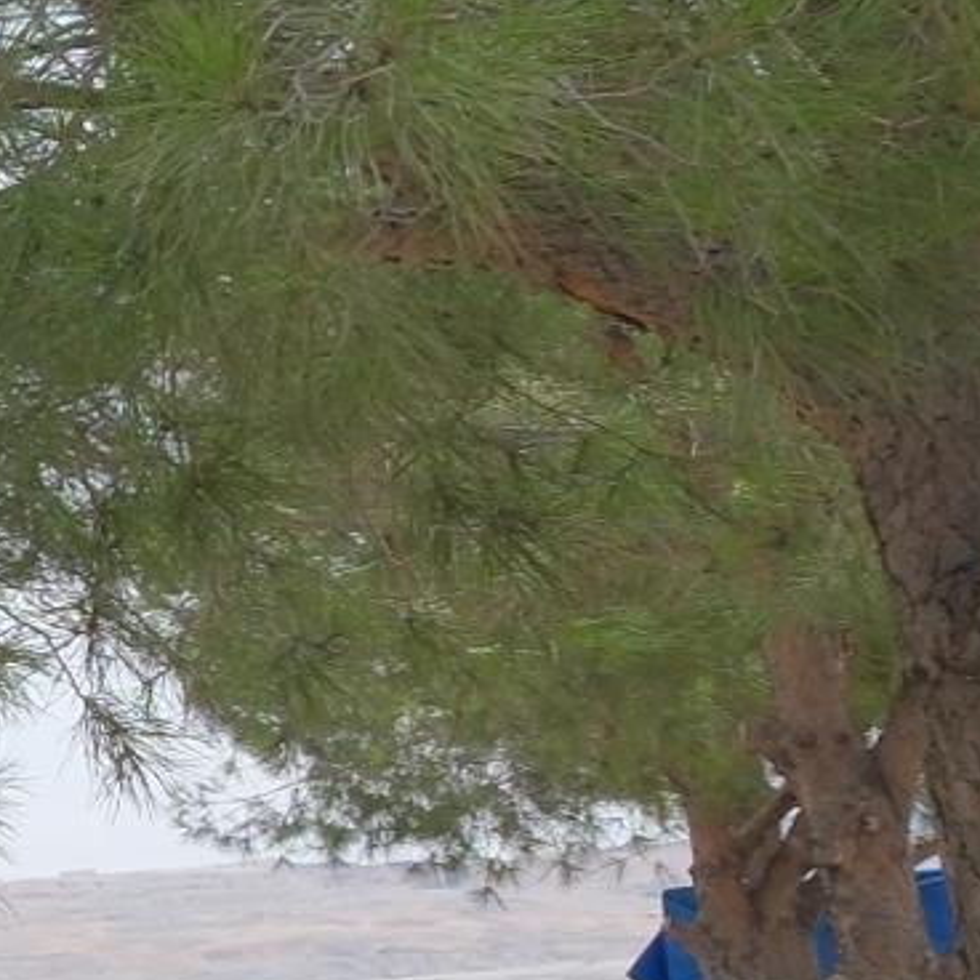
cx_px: -2122
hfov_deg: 10.4
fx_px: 3459
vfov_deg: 16.1
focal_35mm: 108
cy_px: 655
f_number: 5.6
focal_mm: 10
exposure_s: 1/480
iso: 320
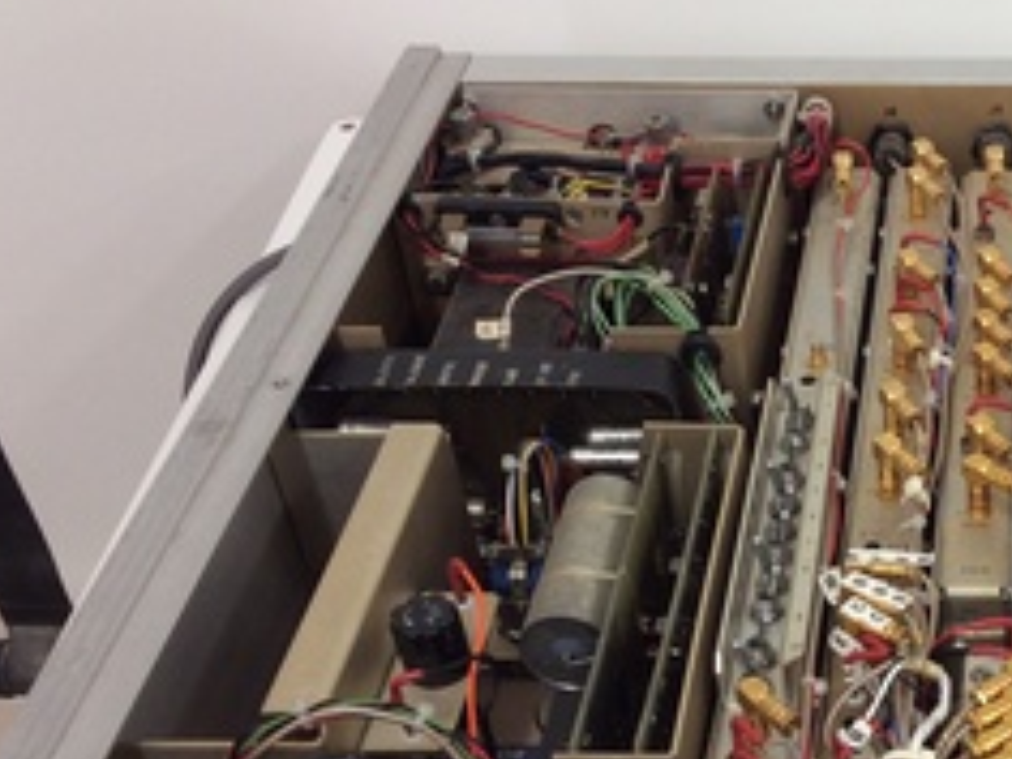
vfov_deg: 22.3
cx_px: 973
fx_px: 1900
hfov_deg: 28.3
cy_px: 598
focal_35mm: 65
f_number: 2.4
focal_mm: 3.3
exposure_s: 1/40
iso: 40
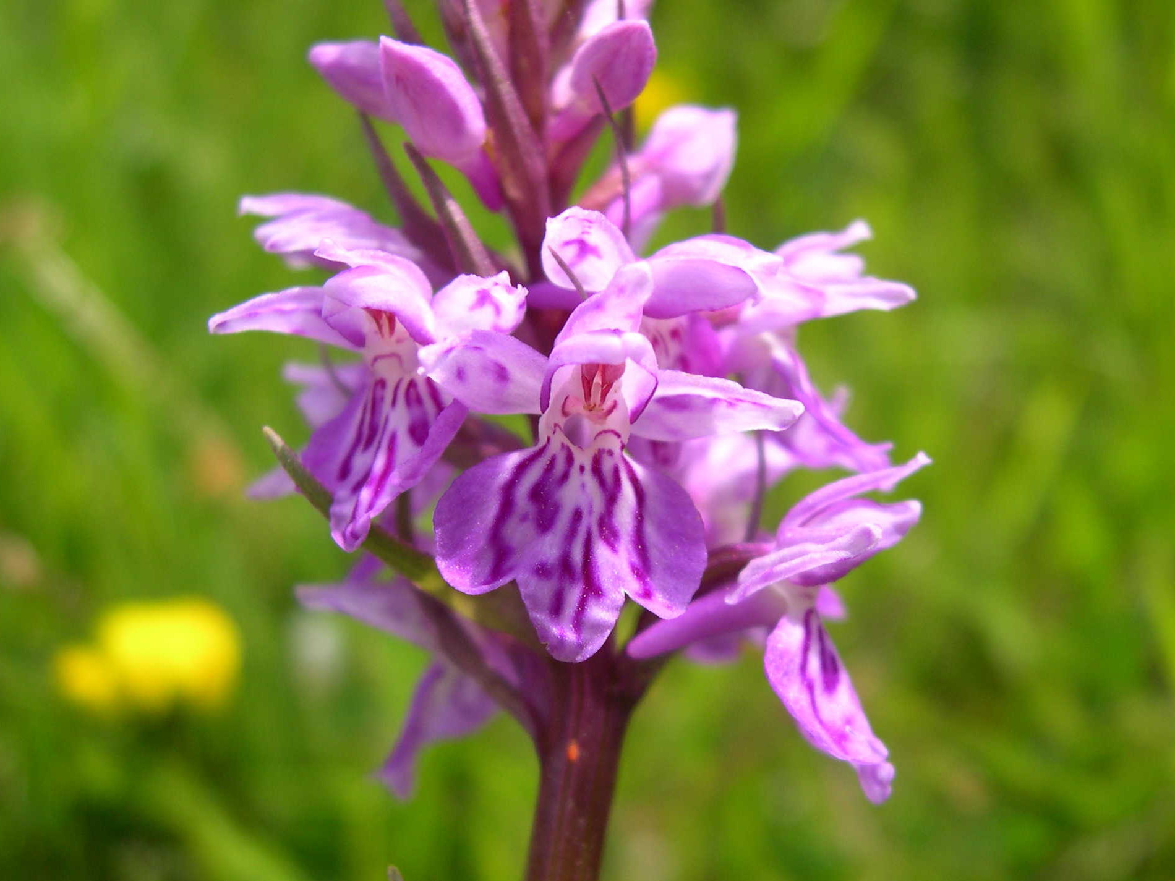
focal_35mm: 38
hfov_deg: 49.0
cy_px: 440
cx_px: 588
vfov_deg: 37.7
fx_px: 1290
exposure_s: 1/558
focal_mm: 8
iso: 100
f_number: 2.8
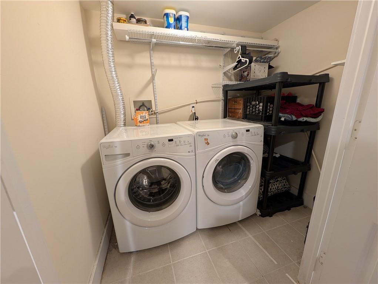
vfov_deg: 94.6
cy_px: 142
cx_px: 189
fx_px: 131
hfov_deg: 110.5
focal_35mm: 12
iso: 174
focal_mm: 2.02
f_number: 1.7
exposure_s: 1/30
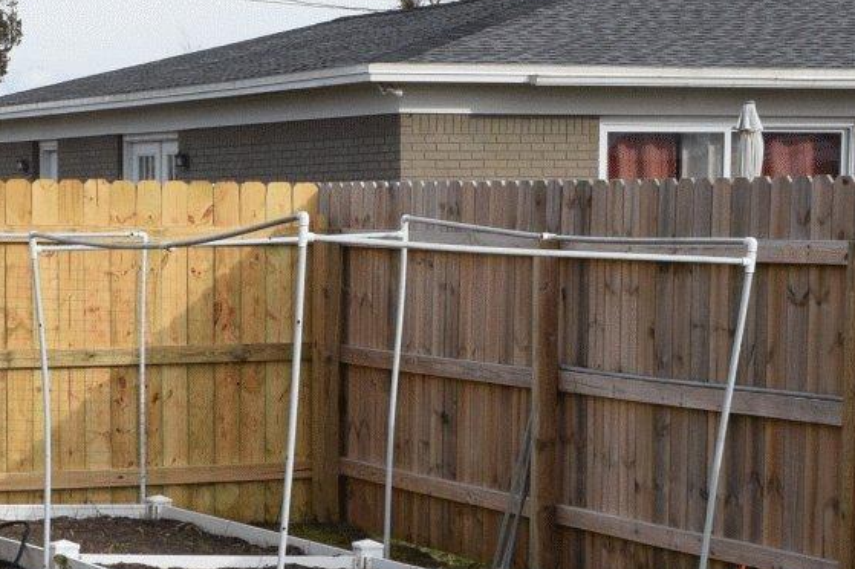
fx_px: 2753
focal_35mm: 116
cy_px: 661
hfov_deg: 17.1
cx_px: -83
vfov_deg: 11.6
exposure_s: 1/320
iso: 200
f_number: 9
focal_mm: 18
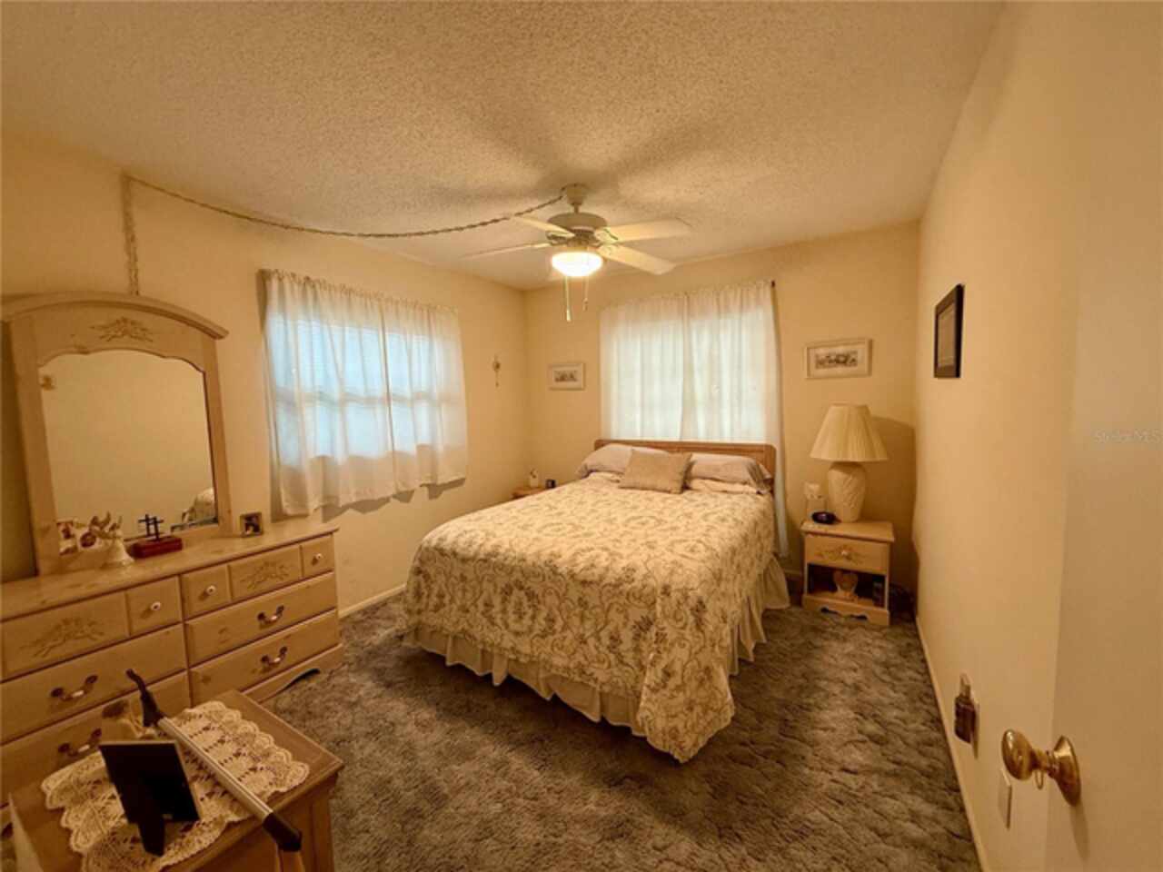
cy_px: 436
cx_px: 582
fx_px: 470
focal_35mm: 14
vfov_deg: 85.7
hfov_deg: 102.1
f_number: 2.2
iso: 250
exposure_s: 1/60
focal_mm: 2.22
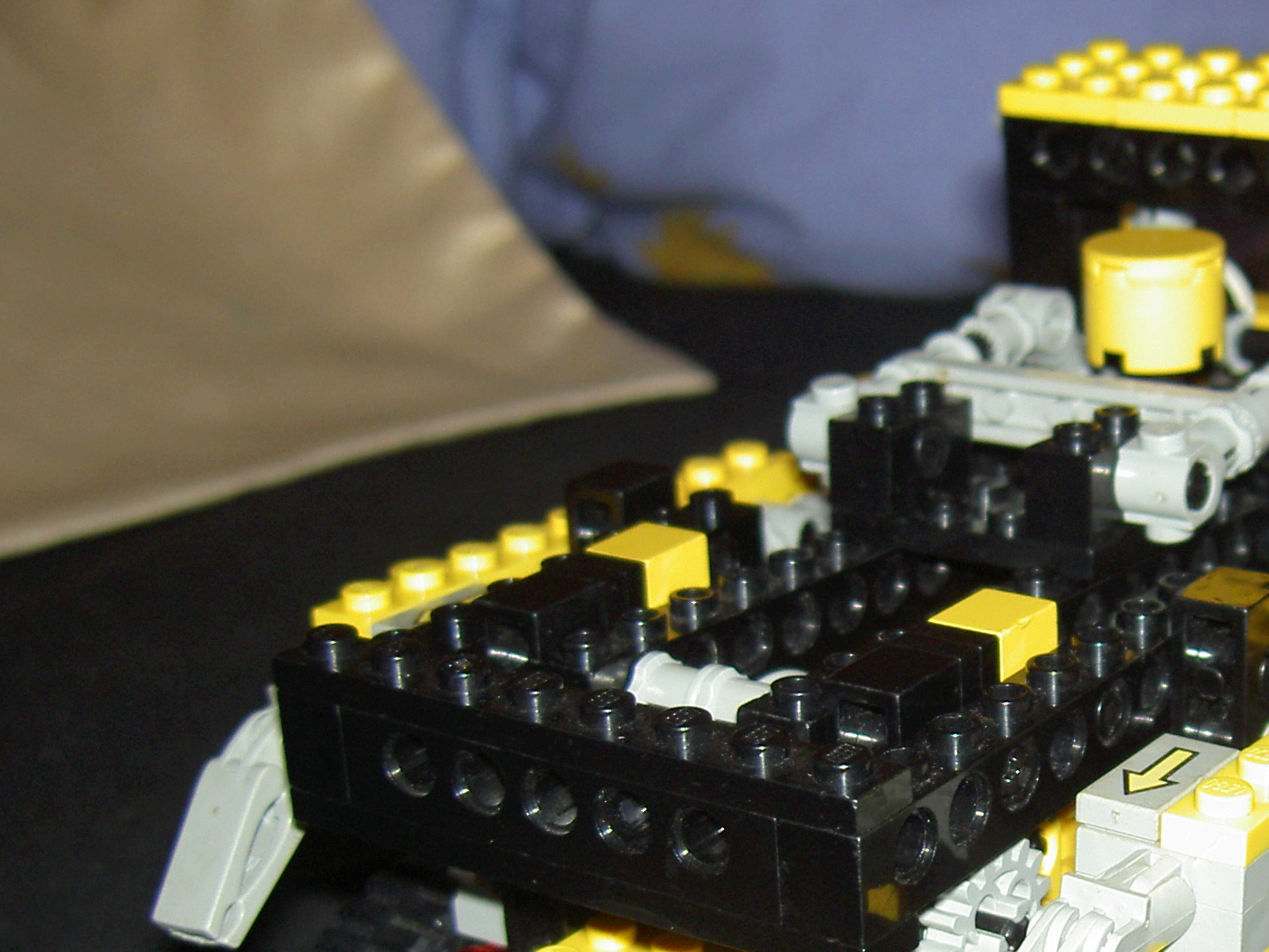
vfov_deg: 20.2
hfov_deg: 26.6
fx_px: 2639
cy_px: 762
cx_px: 998
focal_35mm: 72
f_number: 2.8
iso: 100
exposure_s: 1/59.5
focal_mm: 8
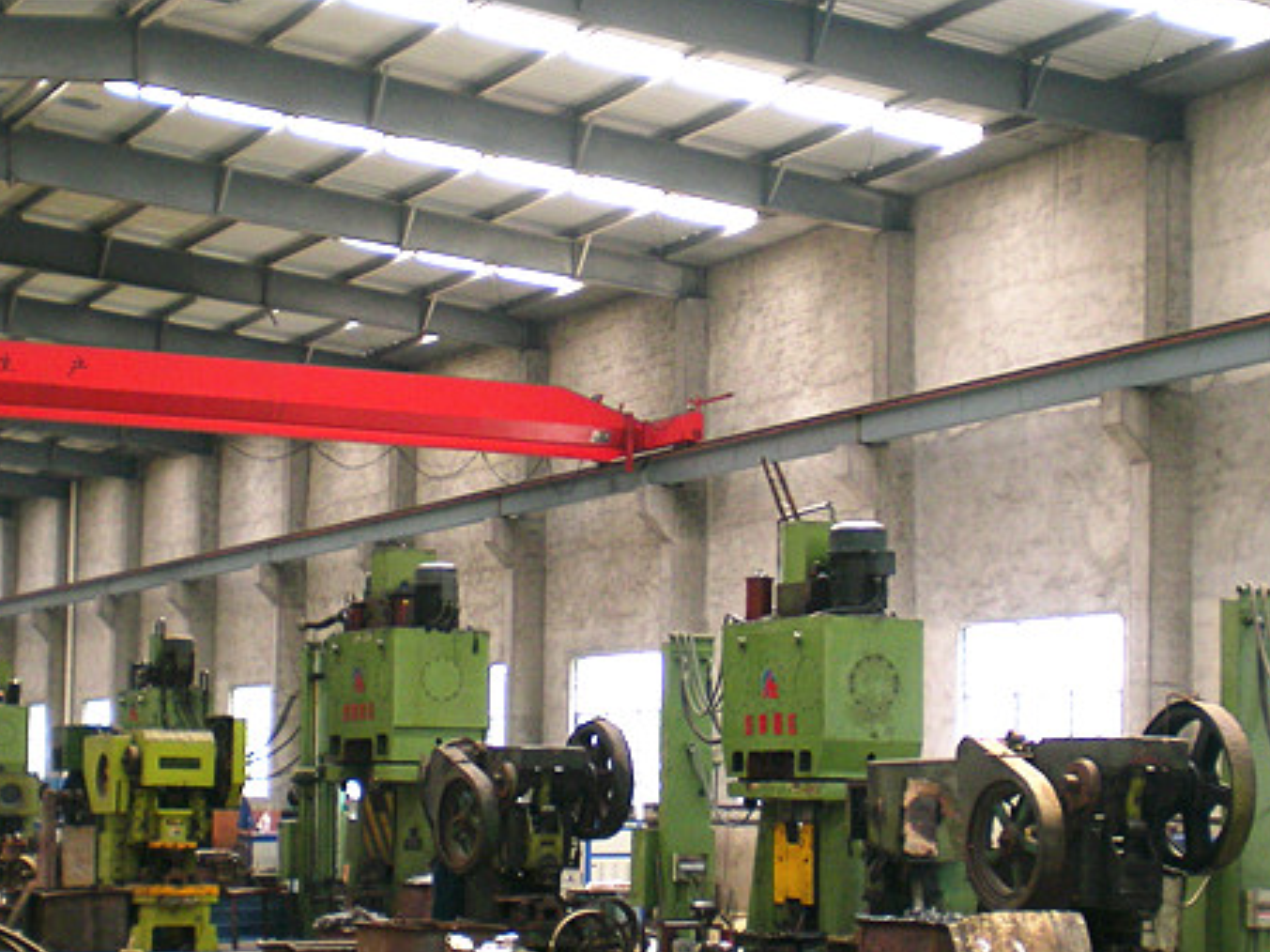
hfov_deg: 25.0
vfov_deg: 18.9
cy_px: 560
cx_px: 701
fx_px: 2861
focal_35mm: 78
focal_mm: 7.4
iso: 72
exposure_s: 1/46
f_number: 3.5
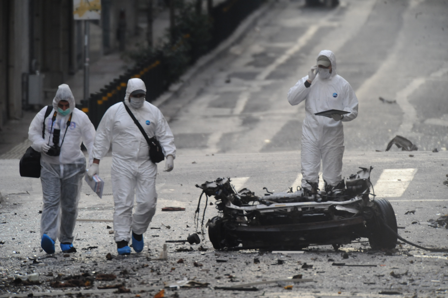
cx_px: 224
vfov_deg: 1.4
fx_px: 12436
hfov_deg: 2.1
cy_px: 149
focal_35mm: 1000
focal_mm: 1000
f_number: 8
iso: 2000
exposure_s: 1/200
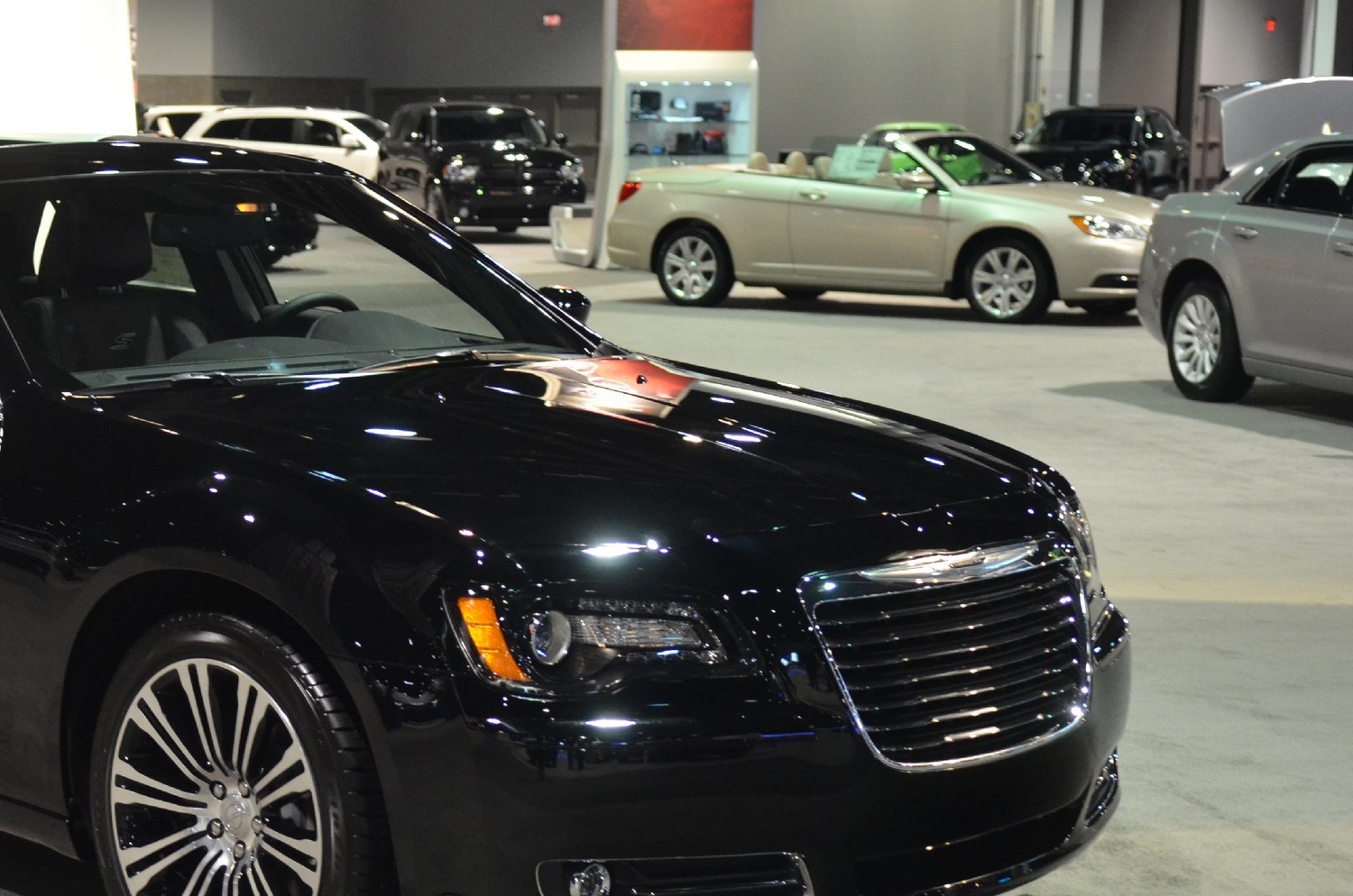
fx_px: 2626
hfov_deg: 28.2
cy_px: 486
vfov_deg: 19.4
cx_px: 256
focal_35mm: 70
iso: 1600
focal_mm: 28
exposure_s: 1/30
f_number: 2.8
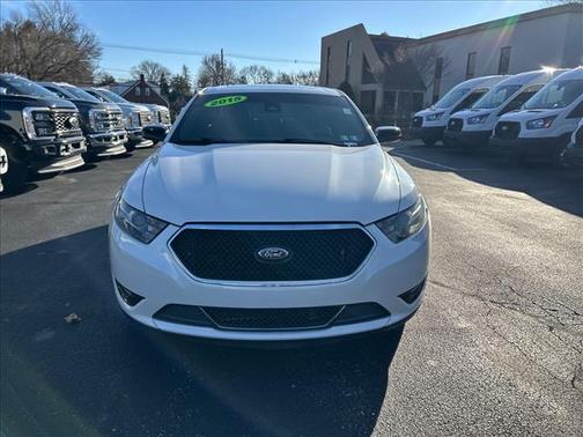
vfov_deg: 53.1
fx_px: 438
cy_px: 218
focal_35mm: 26
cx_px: 292
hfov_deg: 67.3
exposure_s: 1/3356
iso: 50
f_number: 1.5
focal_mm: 5.7
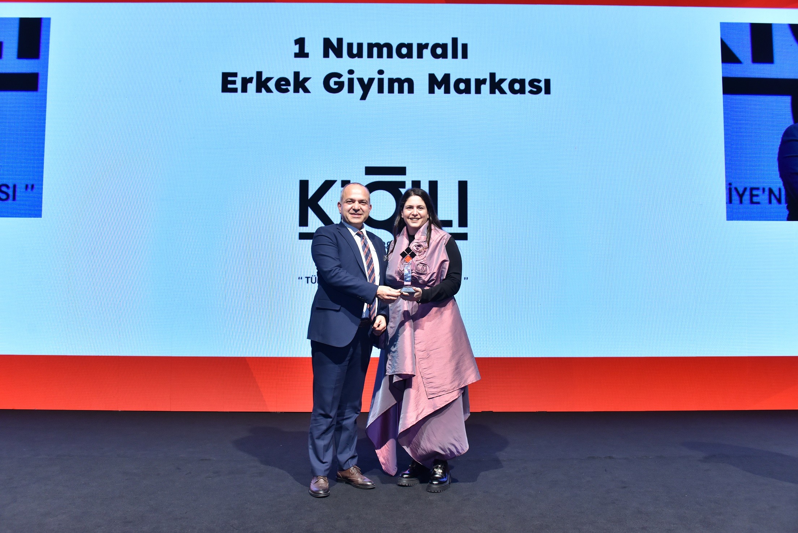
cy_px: 266
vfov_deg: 41.2
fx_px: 710
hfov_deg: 58.7
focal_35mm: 32
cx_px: 399
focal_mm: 32
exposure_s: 1/160
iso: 1000
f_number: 5.6
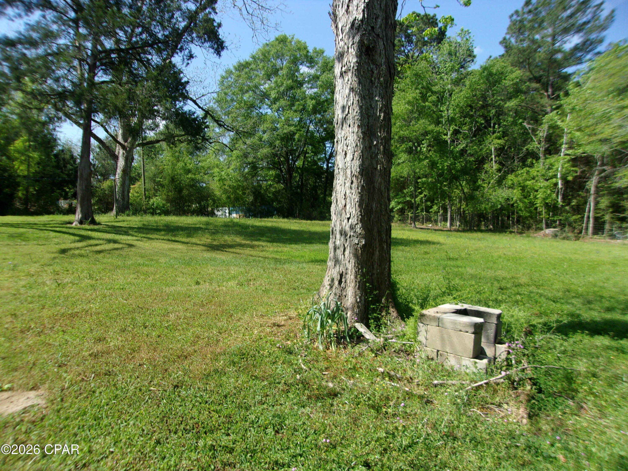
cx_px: 314
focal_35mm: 27
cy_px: 236
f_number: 10.4
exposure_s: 1/60
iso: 80
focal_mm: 4.9
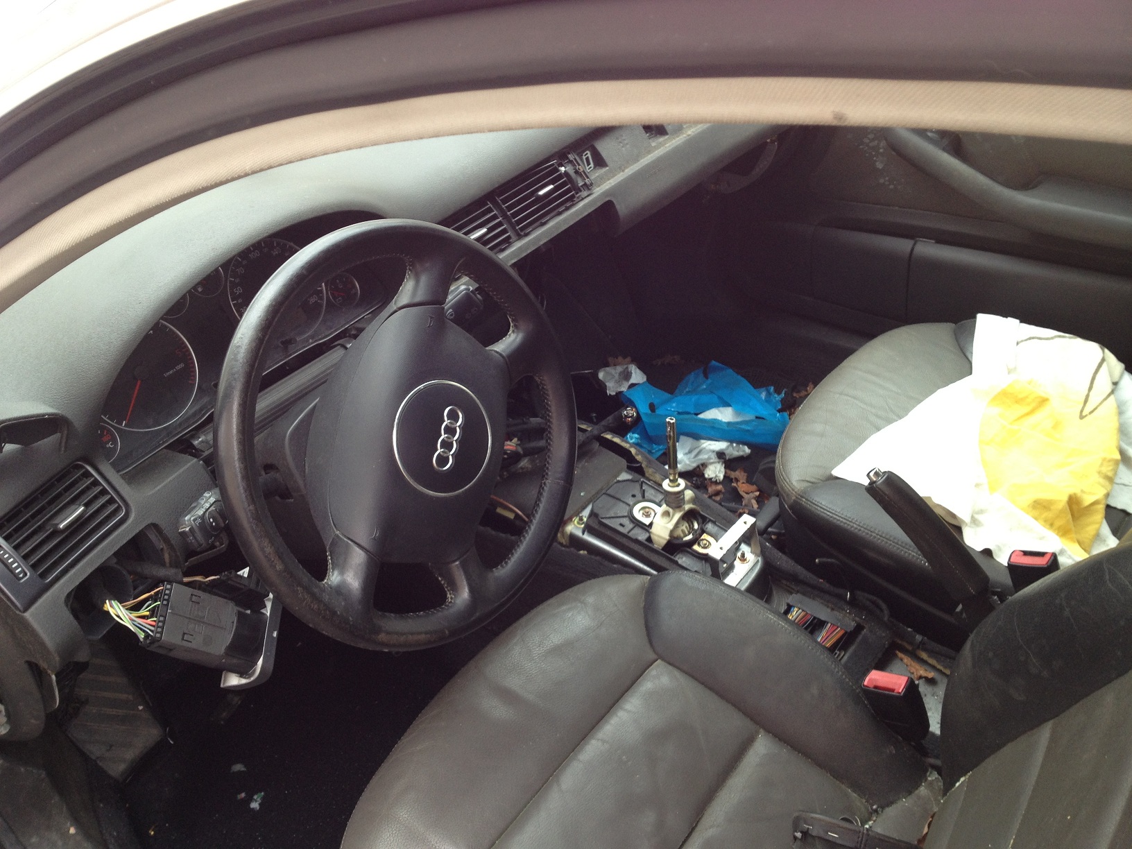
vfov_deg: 40.7
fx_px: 1145
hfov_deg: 52.6
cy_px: 424
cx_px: 566
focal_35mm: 35
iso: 50
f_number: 2.4
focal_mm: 4.28
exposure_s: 1/40
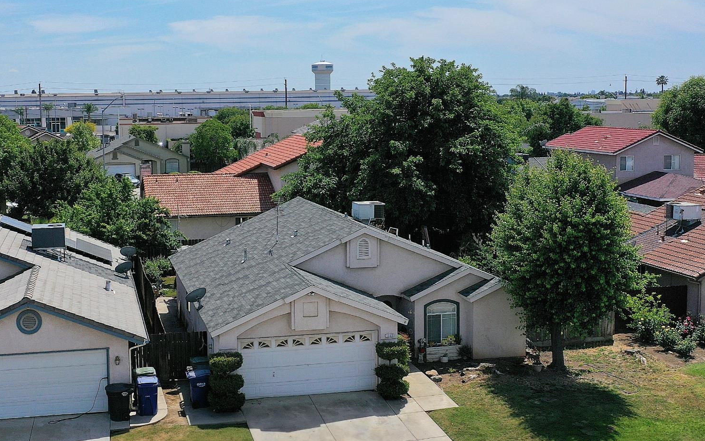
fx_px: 557
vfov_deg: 43.1
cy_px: 234
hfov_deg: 64.6
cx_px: 349
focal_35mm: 29
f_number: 4.5
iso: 100
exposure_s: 1/2000
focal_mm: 10.26
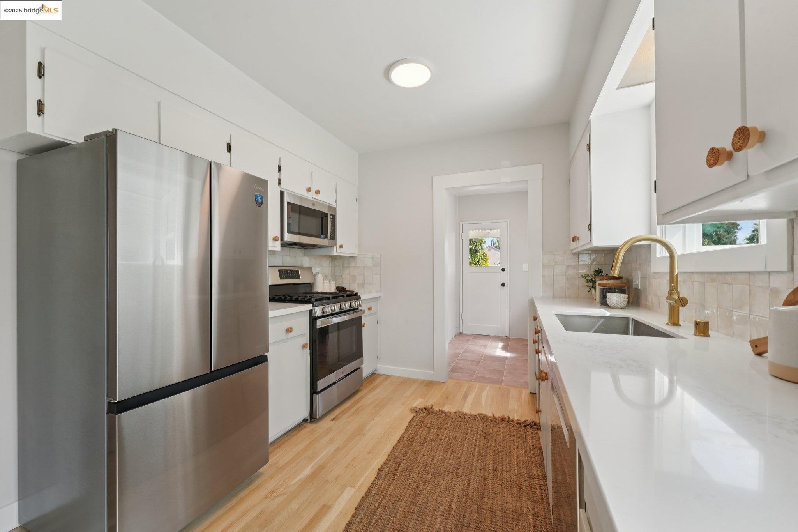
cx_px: 399
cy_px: 266
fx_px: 310
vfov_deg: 81.2
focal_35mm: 14
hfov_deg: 104.3
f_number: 8
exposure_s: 1/160
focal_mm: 14
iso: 800
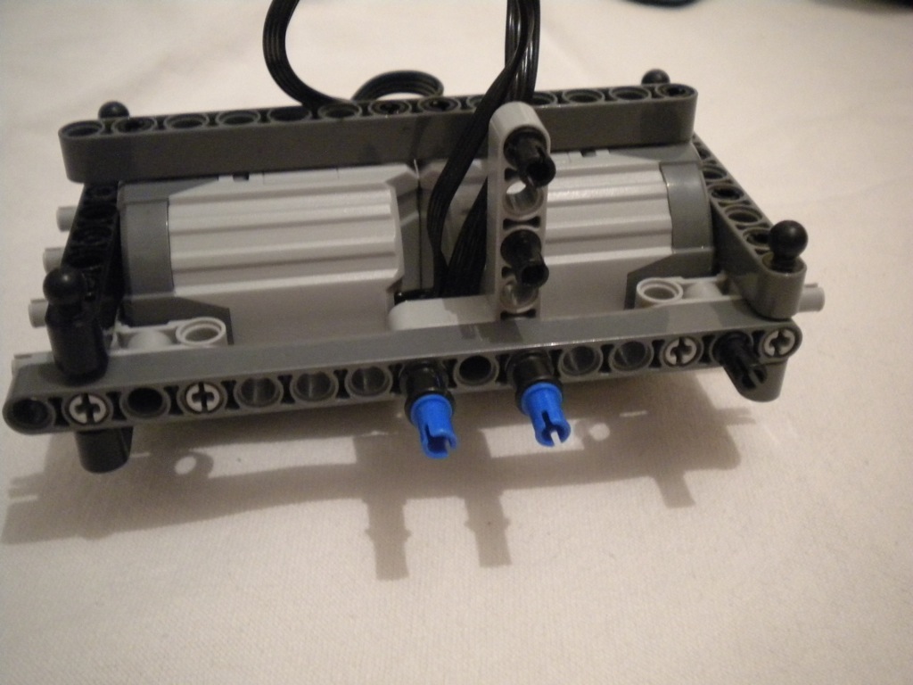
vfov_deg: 35.1
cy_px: 342
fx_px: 1081
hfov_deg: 45.8
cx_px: 456
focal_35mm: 41
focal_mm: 7.4
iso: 800
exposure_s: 1/14.2
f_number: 3.5
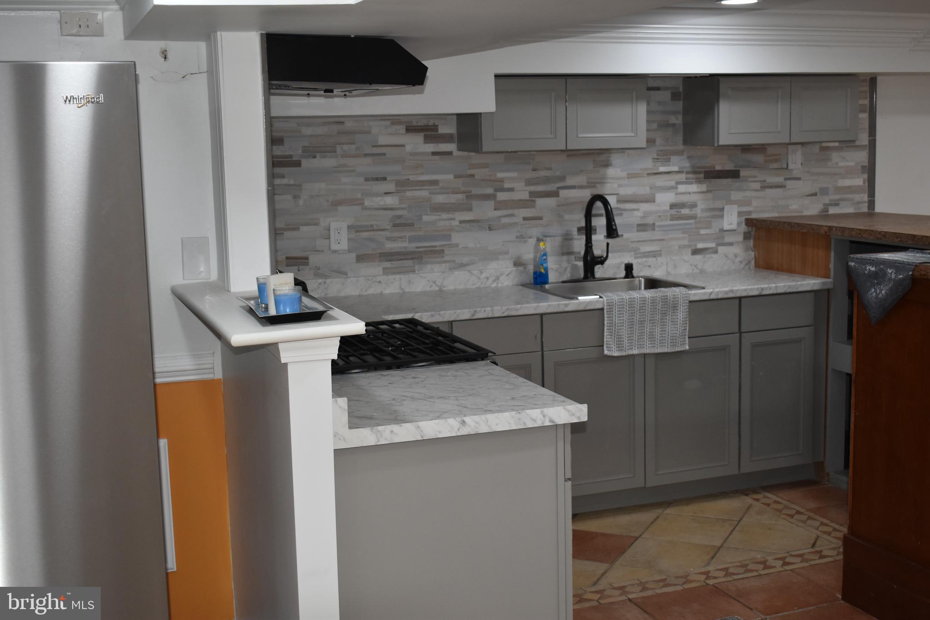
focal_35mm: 46
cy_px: 310
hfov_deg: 42.3
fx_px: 1201
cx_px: 465
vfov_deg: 28.9
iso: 900
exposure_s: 1/125
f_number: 4.2
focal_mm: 31
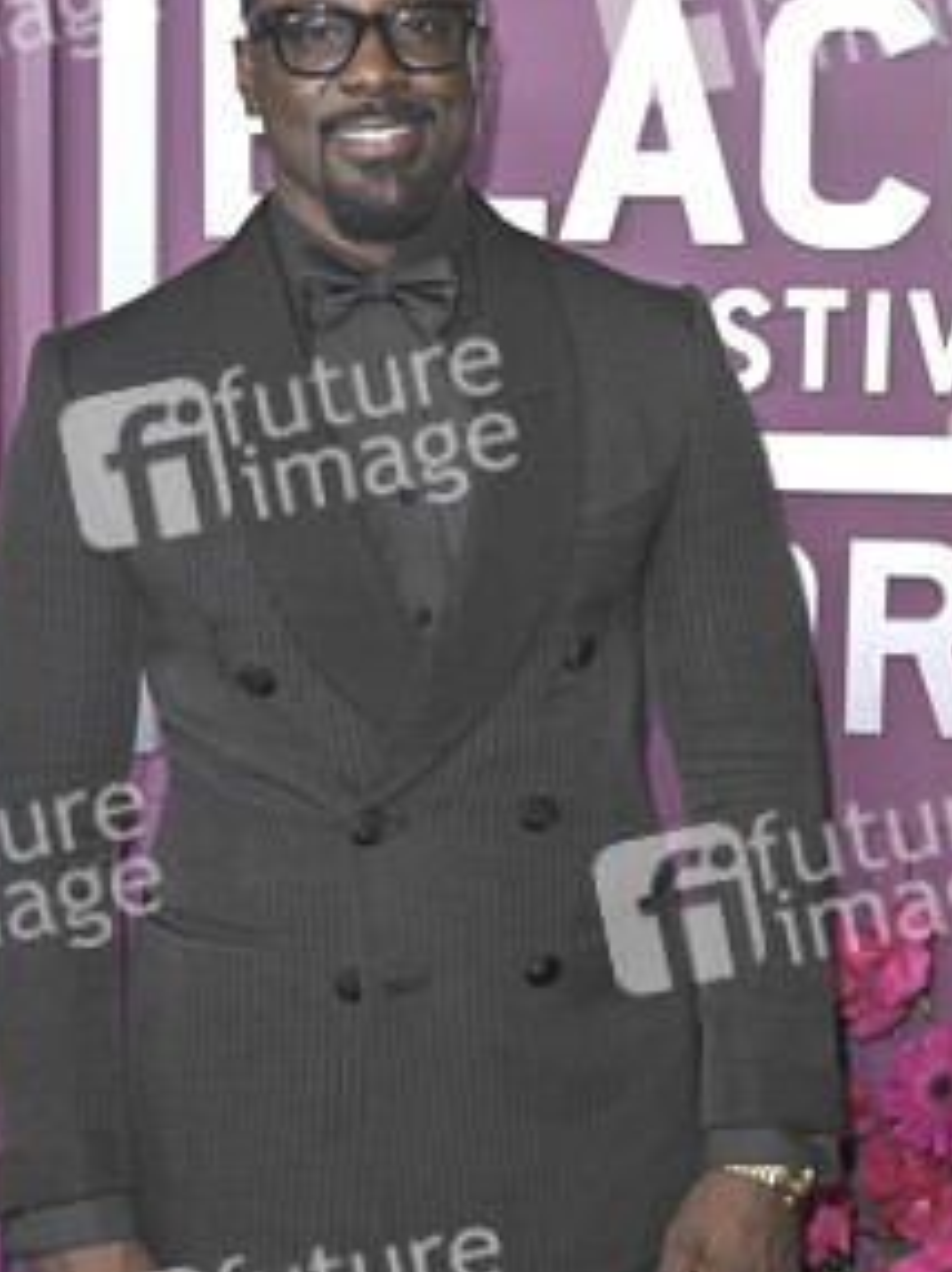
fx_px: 3011
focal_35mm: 82
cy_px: 667
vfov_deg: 23.9
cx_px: 418
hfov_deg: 18.0
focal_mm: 61
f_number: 5.6
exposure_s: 1/320
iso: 2000
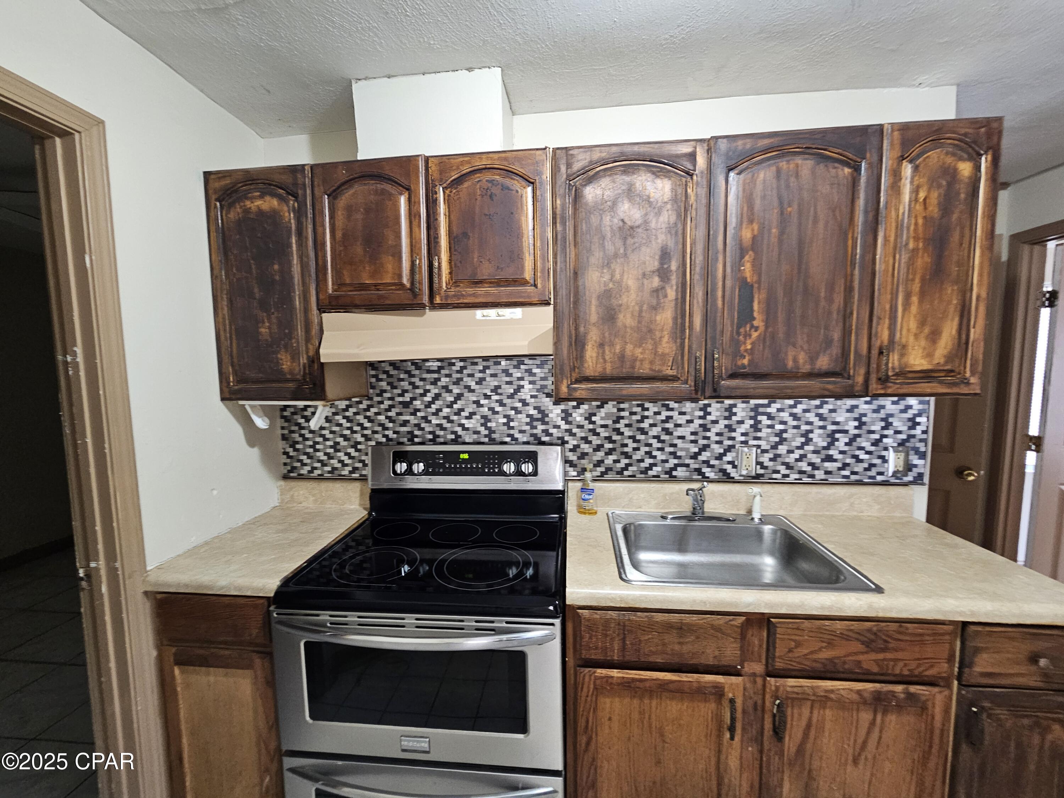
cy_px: 399
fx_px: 400
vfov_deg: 89.9
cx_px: 532
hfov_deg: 106.2
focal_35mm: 13
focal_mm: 2.2
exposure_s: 1/30
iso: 320
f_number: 2.2
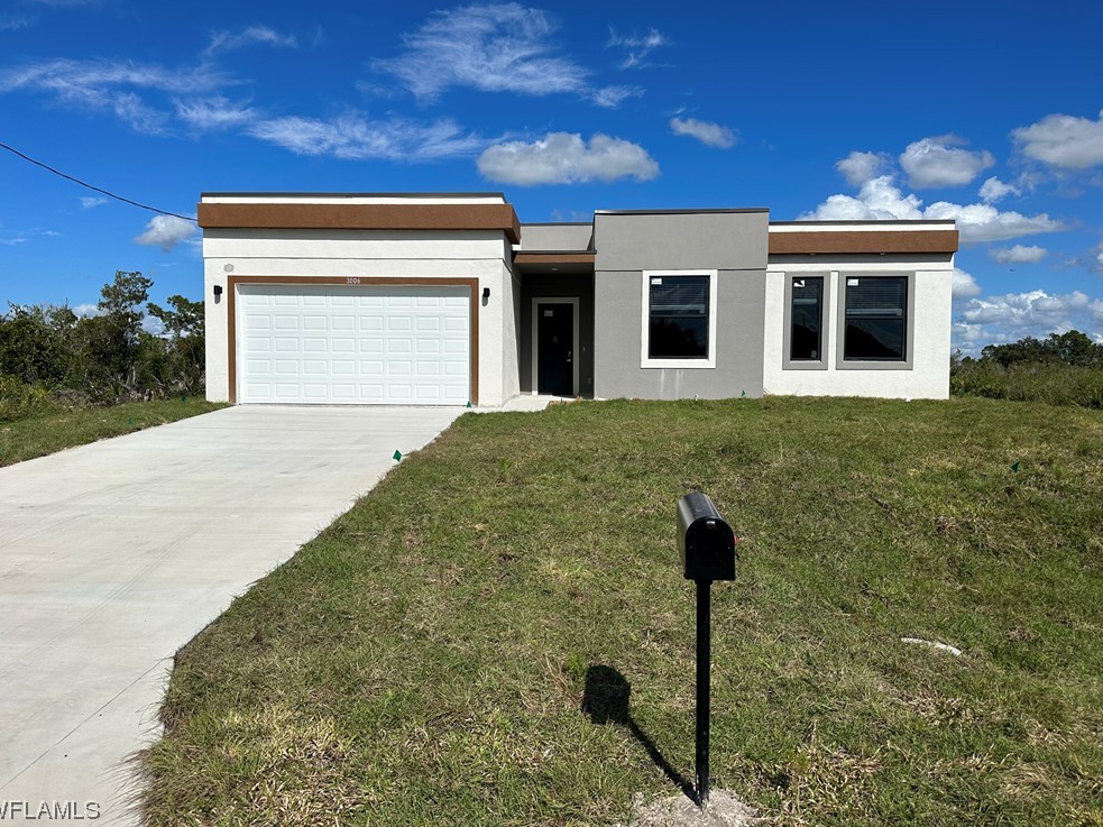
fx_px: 796
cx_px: 537
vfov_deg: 54.9
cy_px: 397
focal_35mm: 25
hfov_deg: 69.4
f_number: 1.78
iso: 80
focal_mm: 6.86
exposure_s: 1/12048
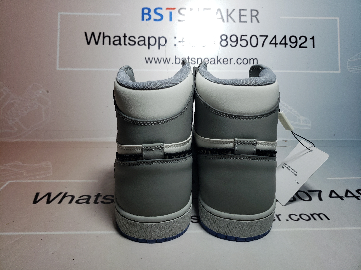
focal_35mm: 26
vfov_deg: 53.1
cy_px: 135
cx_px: 180
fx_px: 271
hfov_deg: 67.3
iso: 50
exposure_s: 1/660
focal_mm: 4.3
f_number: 1.5
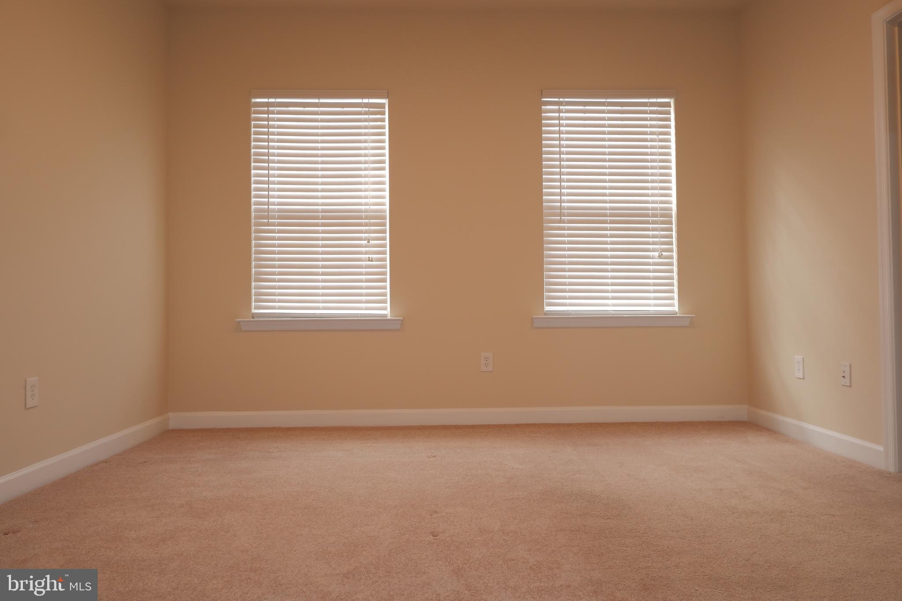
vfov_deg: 53.1
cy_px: 300
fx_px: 601
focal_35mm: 24
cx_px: 451
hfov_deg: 73.7
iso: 400
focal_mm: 16.1
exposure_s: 1/40
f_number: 5
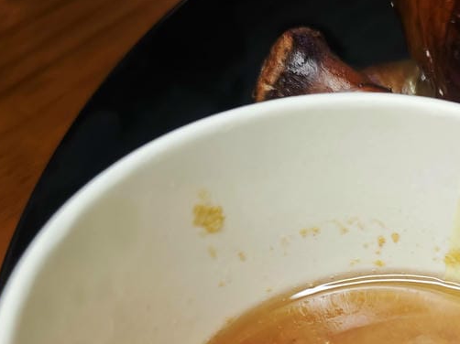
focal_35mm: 55
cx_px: 438
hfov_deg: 32.7
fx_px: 731
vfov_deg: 25.2
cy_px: 347
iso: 3200
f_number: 2
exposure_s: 1/400
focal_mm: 8.72
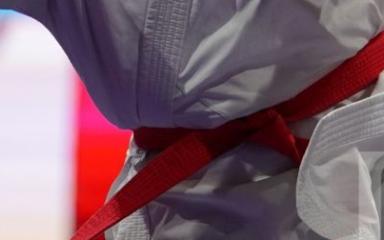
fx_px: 8907
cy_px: -100
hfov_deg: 2.5
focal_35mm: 851
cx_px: 448
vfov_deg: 1.5
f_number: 2.8
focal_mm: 187
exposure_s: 1/1000
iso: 2000
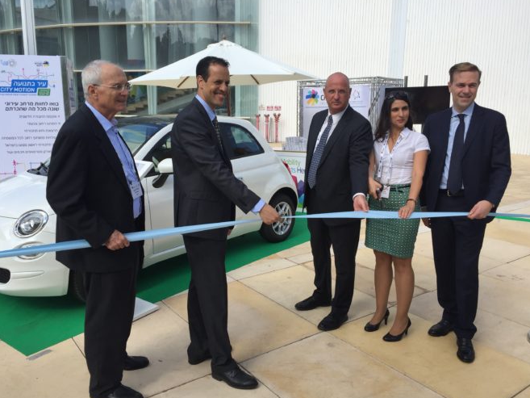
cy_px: 196
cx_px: 260
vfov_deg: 46.8
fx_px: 459
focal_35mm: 30
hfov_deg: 60.0
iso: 32
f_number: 2.2
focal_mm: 4.15
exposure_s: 1/1412
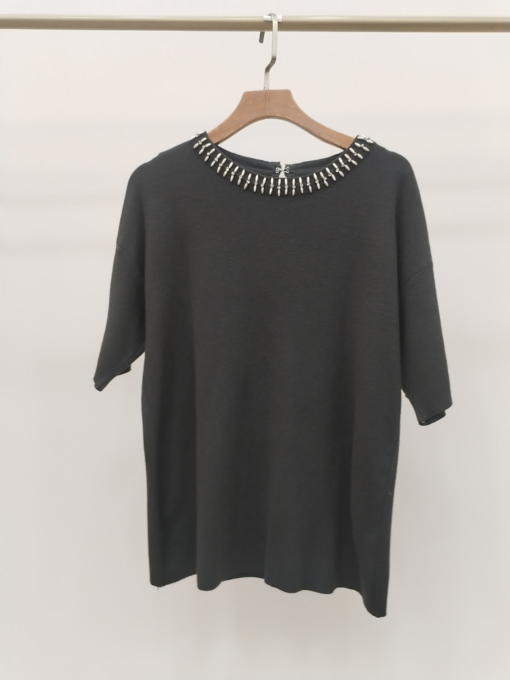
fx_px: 570
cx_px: 255
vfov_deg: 61.7
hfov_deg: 48.2
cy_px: 340
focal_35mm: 29
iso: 246
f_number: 1.8
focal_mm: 4.75
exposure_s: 1/60
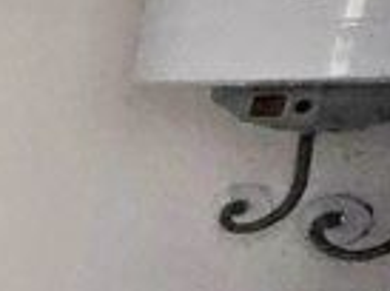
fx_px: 753
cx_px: -514
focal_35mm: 67
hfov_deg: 15.9
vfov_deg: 20.6
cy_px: 334
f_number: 2.2
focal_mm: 1.7
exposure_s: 1/25
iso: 1000
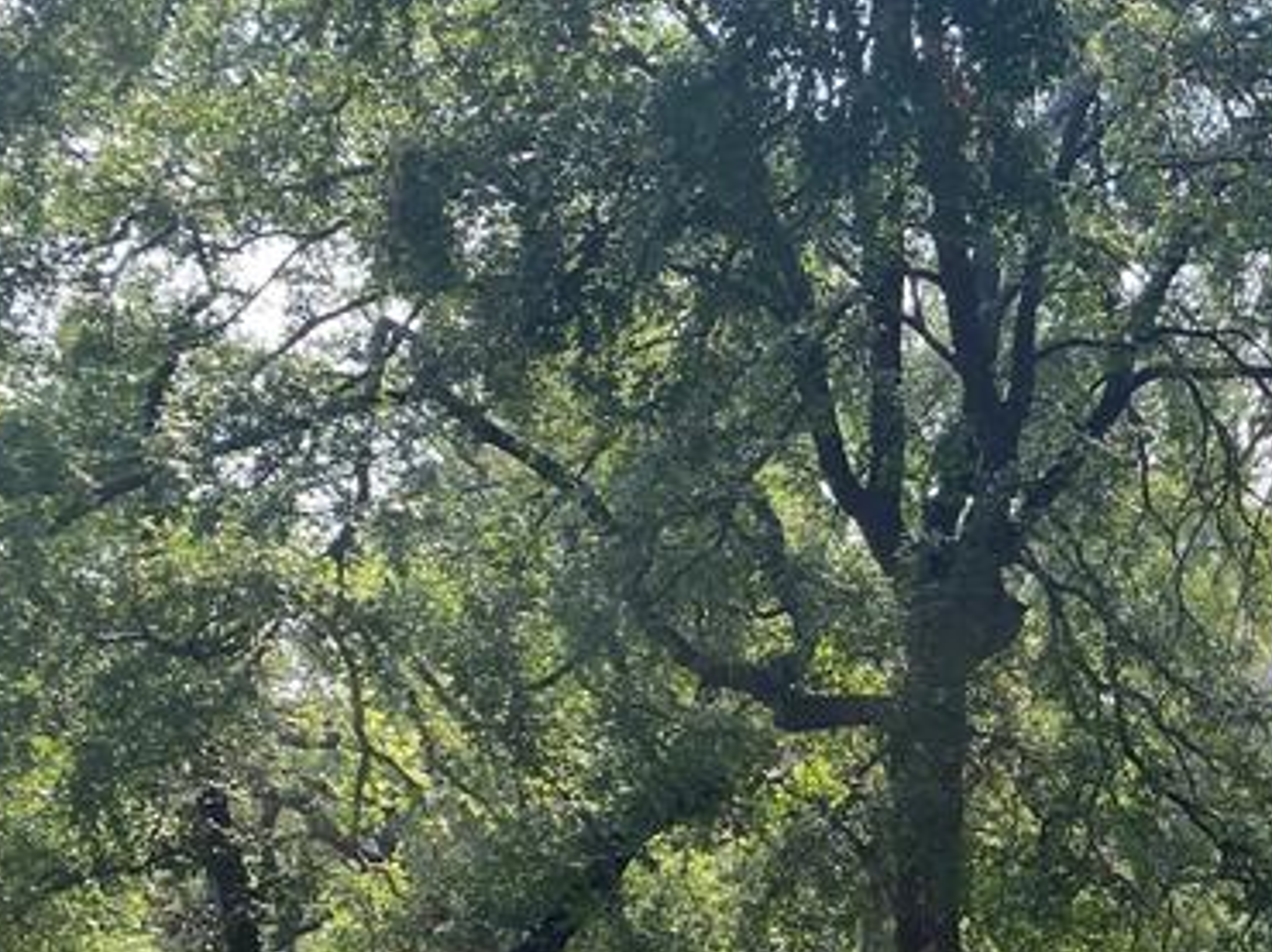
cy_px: 1041
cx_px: 1709
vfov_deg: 19.6
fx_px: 2644
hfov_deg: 23.5
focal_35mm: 72
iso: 32
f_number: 1.8
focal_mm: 4.25
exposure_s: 1/698
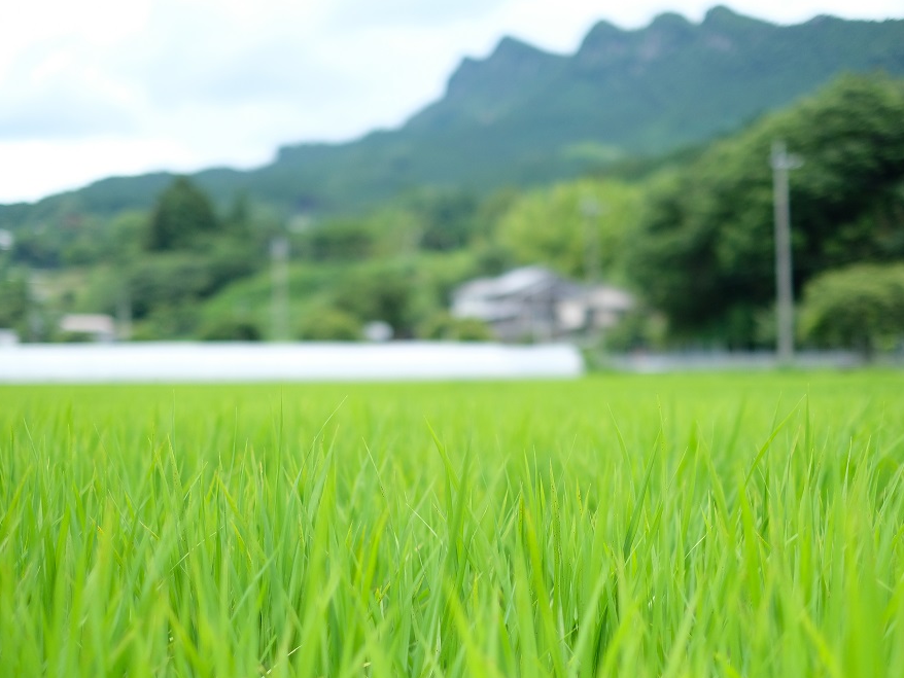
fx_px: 1515
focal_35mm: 58
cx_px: 459
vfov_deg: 25.2
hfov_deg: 33.2
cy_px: 341
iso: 800
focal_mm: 35
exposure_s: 1/8000
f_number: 1.6
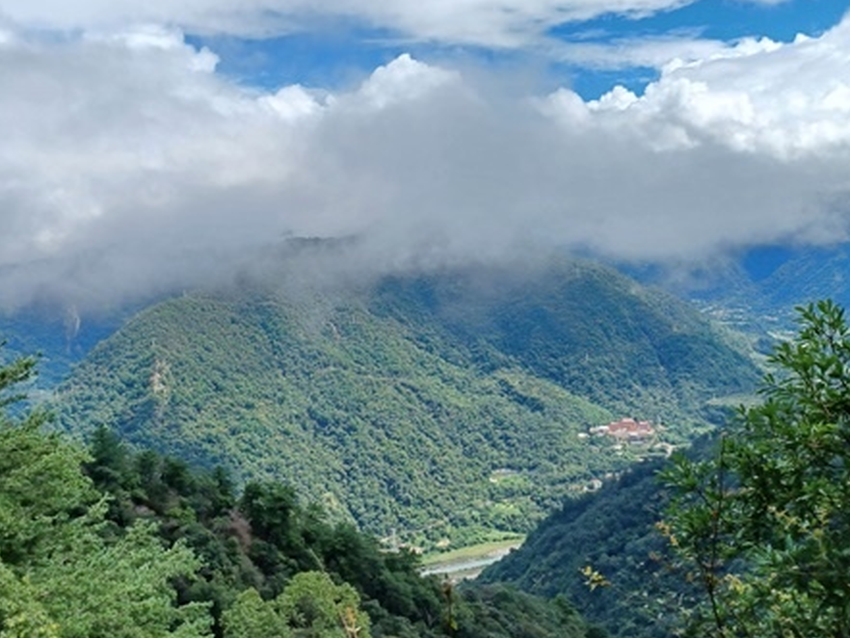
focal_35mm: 34
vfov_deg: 41.8
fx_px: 835
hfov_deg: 53.7
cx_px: 362
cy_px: 322
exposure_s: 1/683
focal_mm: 4.6
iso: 32
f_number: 1.8
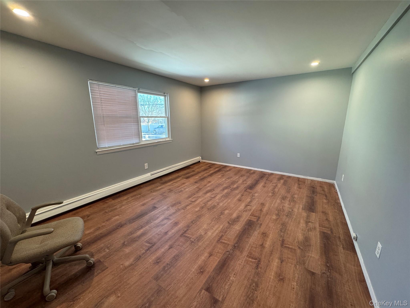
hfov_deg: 102.1
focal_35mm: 14
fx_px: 166
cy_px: 154
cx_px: 205
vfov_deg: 85.7
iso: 250
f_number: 2.2
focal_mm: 2.22
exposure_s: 1/120
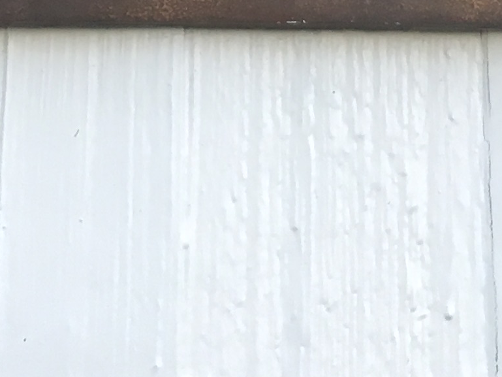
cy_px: -491
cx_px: 174
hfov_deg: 13.0
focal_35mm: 152
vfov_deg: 8.9
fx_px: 2205
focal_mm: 4.15
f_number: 2.2
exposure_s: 1/30
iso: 32
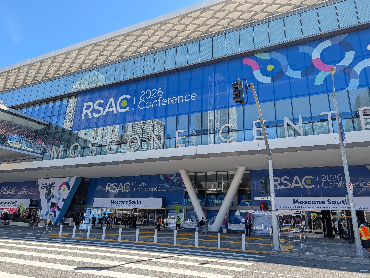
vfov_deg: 56.9
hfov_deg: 71.5
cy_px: 139
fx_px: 257
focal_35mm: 24
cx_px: 185
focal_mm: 6.9
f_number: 1.68
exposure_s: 1/560
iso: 18
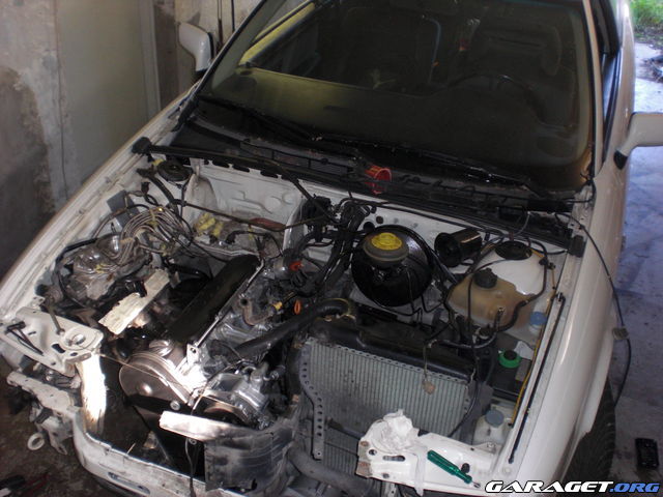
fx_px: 728
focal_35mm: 38
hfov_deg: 49.0
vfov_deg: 37.7
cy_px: 248
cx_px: 332
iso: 200
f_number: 3.1
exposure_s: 1/30
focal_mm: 6.3
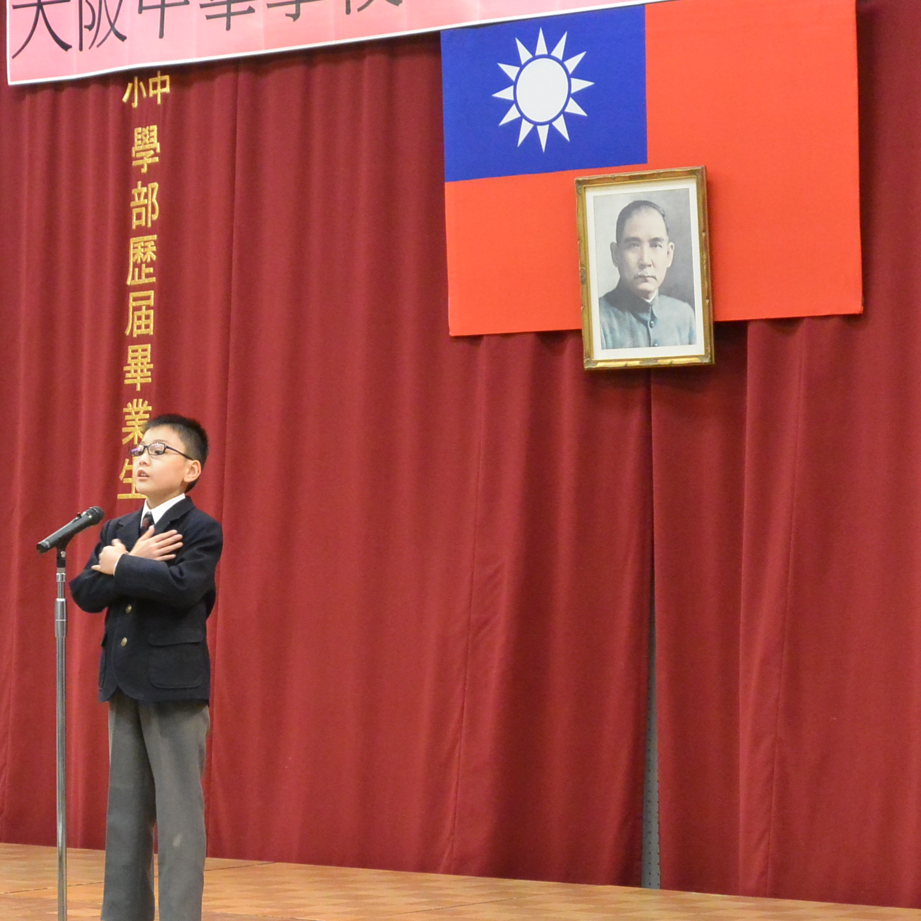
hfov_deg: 14.8
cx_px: 187
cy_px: 544
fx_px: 3522
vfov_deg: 14.9
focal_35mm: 117
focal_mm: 27.5
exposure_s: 1/60
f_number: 5.6
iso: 1250
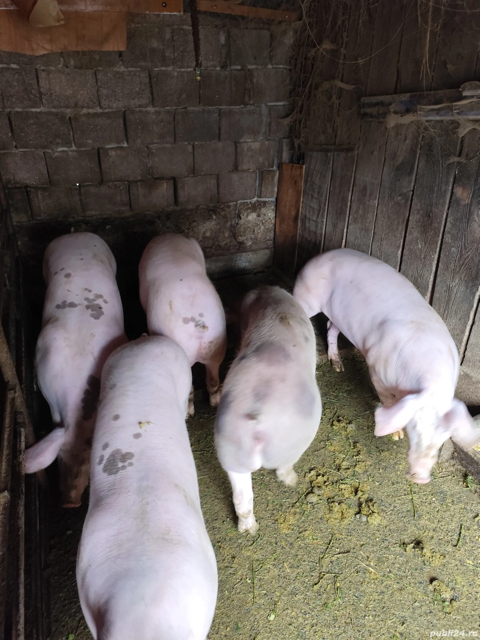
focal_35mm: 23
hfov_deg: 58.9
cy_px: 320
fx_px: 425
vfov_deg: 73.9
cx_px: 240
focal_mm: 6.14
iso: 640
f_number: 1.65
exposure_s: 1/25
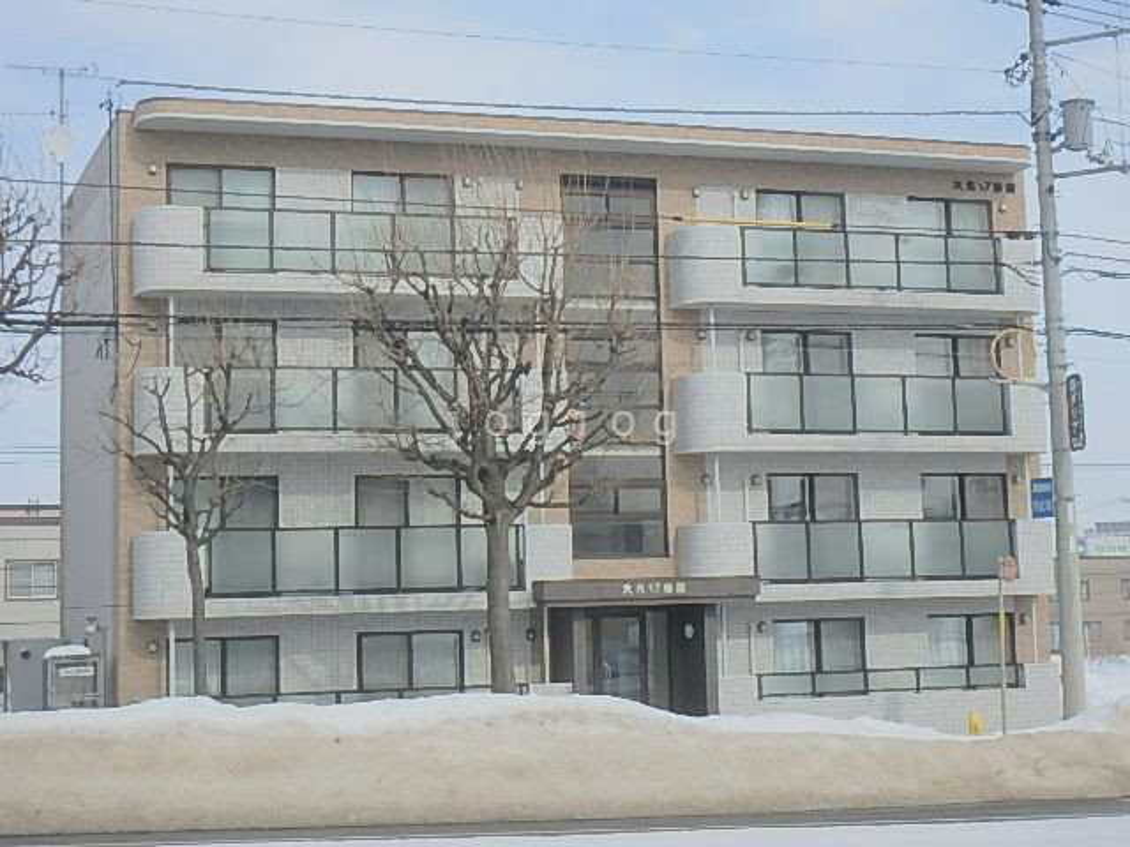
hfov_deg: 33.8
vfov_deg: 25.7
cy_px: 424
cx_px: 565
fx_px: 1861
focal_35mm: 57
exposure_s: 1/640
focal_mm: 10.1
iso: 125
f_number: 5.1
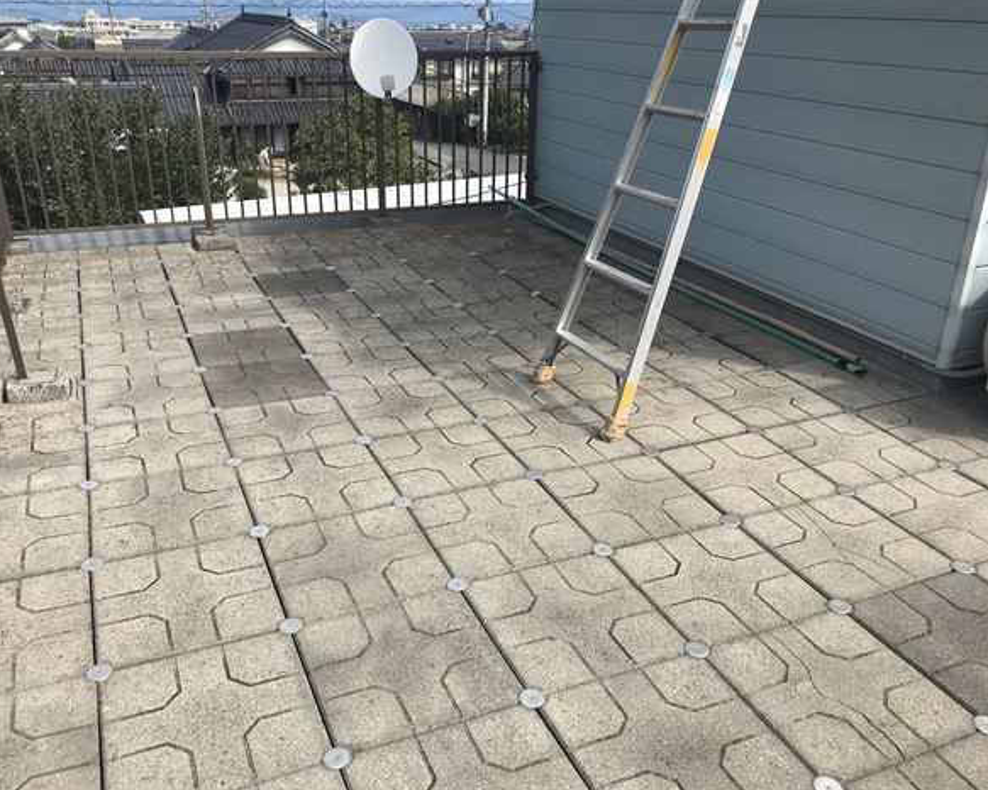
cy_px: 400
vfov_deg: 48.5
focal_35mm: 30
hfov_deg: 58.8
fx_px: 877
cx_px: 488
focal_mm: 3.99
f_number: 1.8
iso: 20
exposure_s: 1/1650
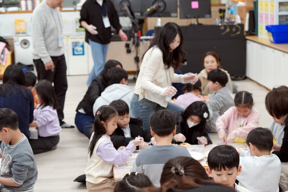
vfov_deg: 19.5
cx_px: 144
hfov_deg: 28.8
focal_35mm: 70
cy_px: 96
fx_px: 560
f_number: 4
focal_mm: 70
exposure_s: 1/160
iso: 2000
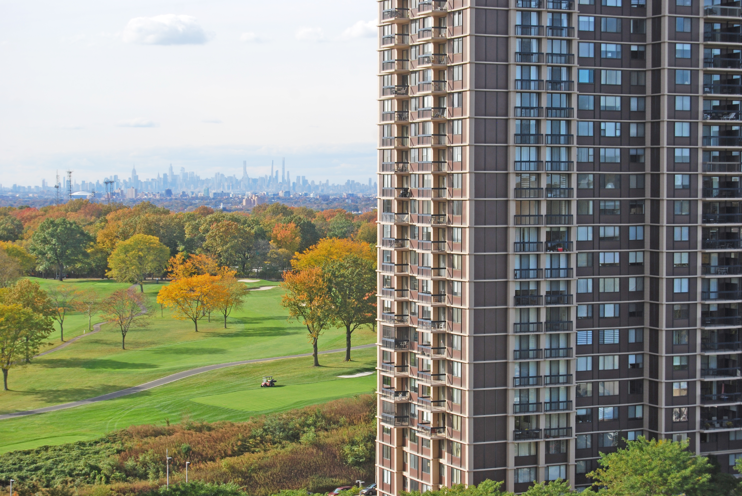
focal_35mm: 82
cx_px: 371
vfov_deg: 16.6
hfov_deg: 24.6
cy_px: 248
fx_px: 1702
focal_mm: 55
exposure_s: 1/160
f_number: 6.3
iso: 100
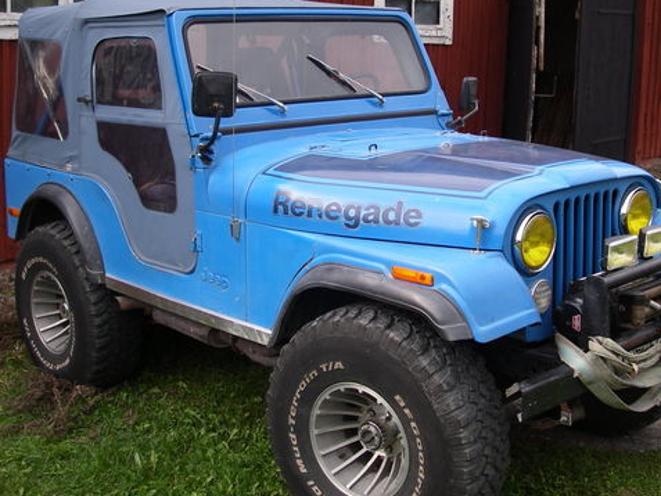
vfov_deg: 28.5
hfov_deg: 37.5
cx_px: 353
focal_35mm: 51
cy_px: 216
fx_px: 974
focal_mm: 6.3
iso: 80
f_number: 3.3
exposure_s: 1/200
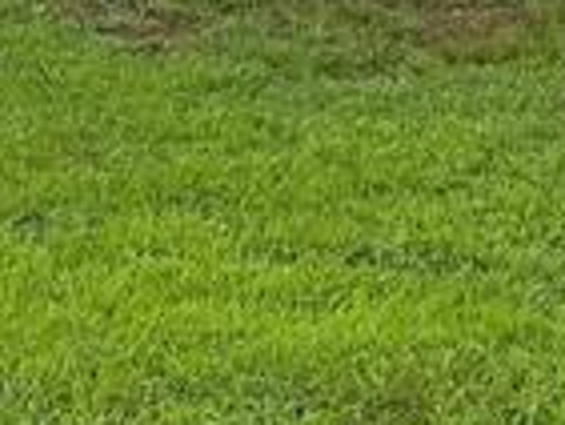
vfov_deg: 8.1
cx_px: 549
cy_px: -489
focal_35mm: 174
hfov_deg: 11.3
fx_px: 2842
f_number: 1.78
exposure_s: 1/3425
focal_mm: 6.76
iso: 80
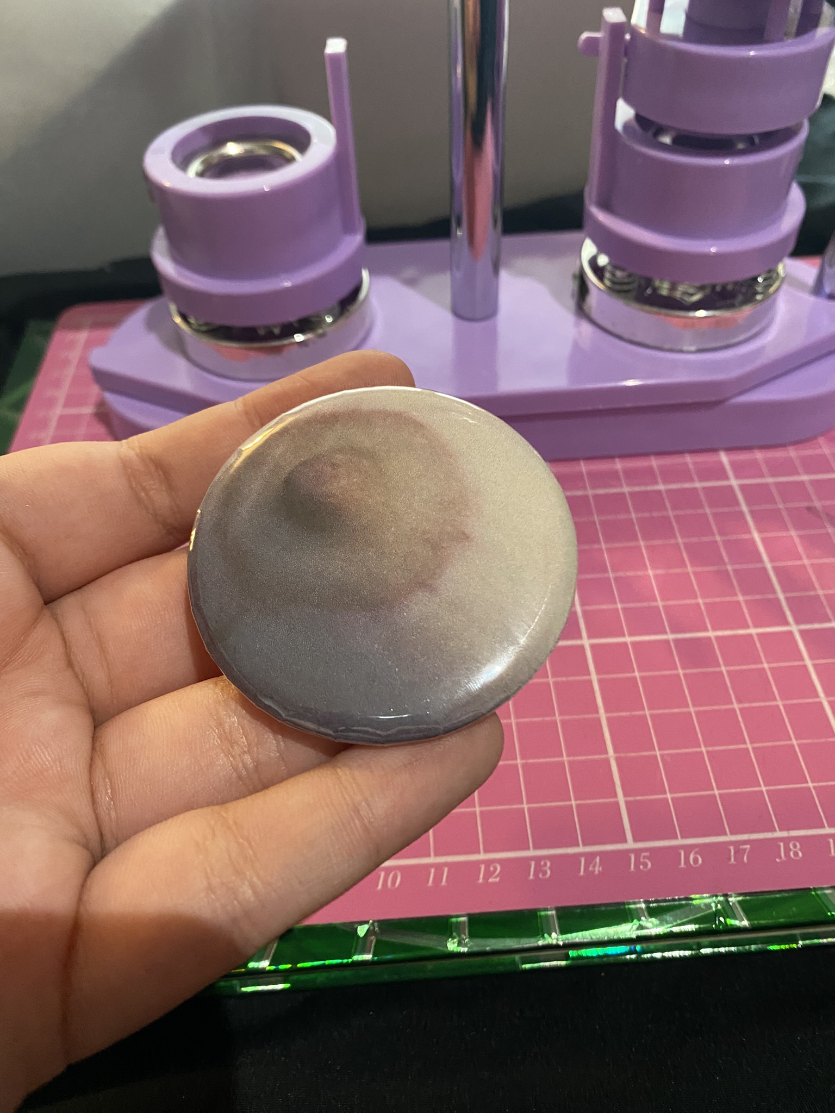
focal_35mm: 25
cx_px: 418
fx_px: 804
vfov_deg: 69.4
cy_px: 556
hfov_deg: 54.9
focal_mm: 4.25
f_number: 1.8
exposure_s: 1/60
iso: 400
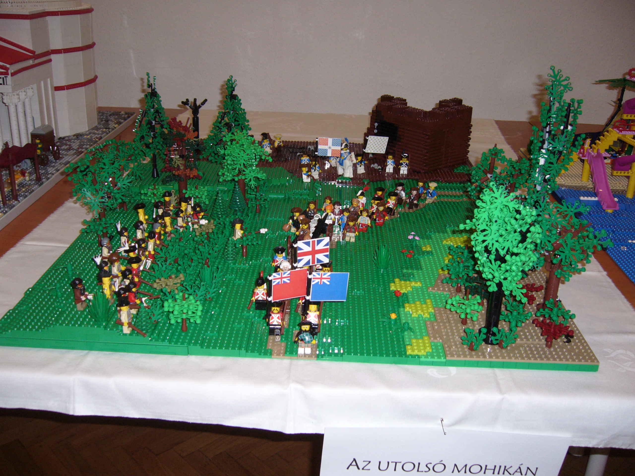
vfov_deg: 39.7
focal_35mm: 36
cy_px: 238
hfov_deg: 51.4
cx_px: 318
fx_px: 660
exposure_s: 1/30
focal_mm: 6
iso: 100
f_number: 2.9
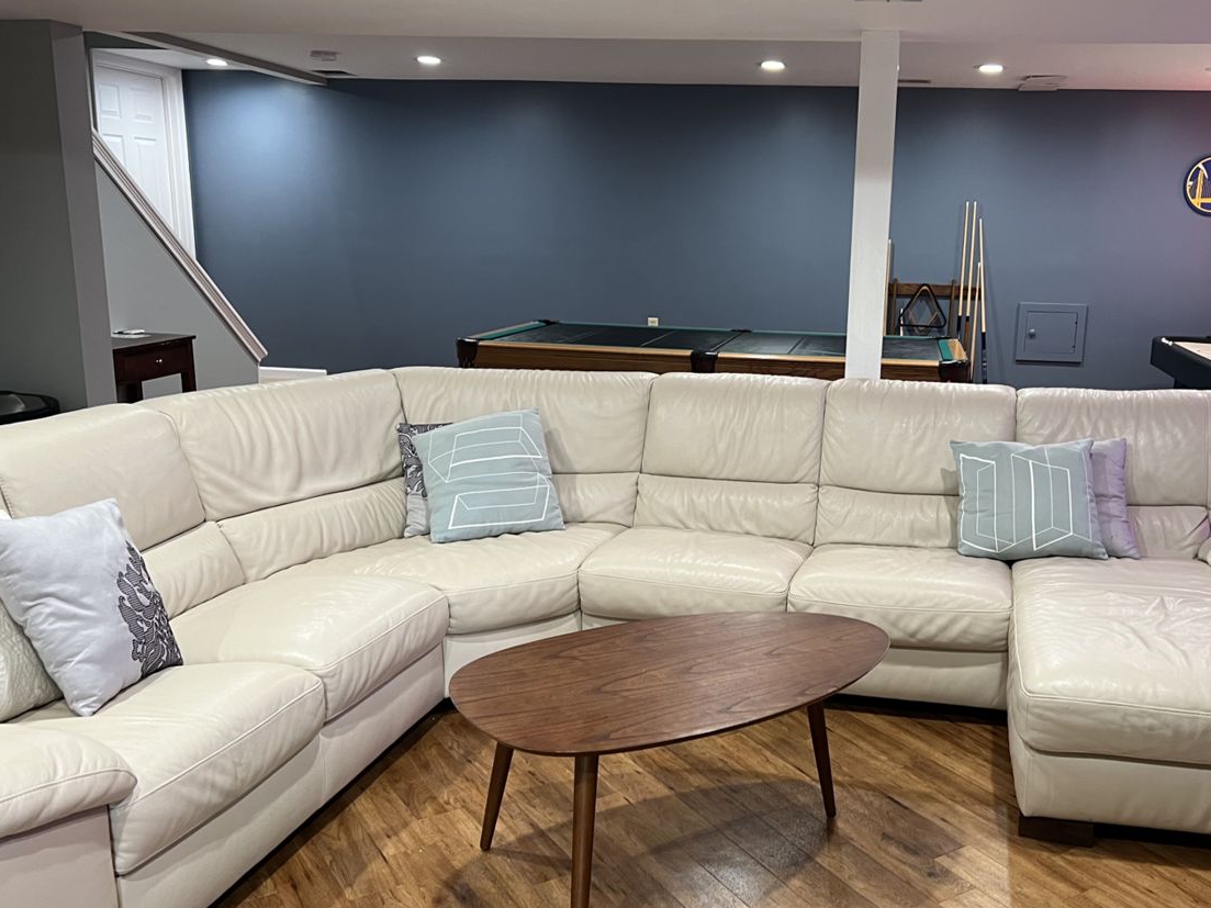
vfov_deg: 42.9
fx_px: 1154
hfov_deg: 54.7
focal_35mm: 33
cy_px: 473
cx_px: 756
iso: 125
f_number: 1.5
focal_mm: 5.7
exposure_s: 1/60
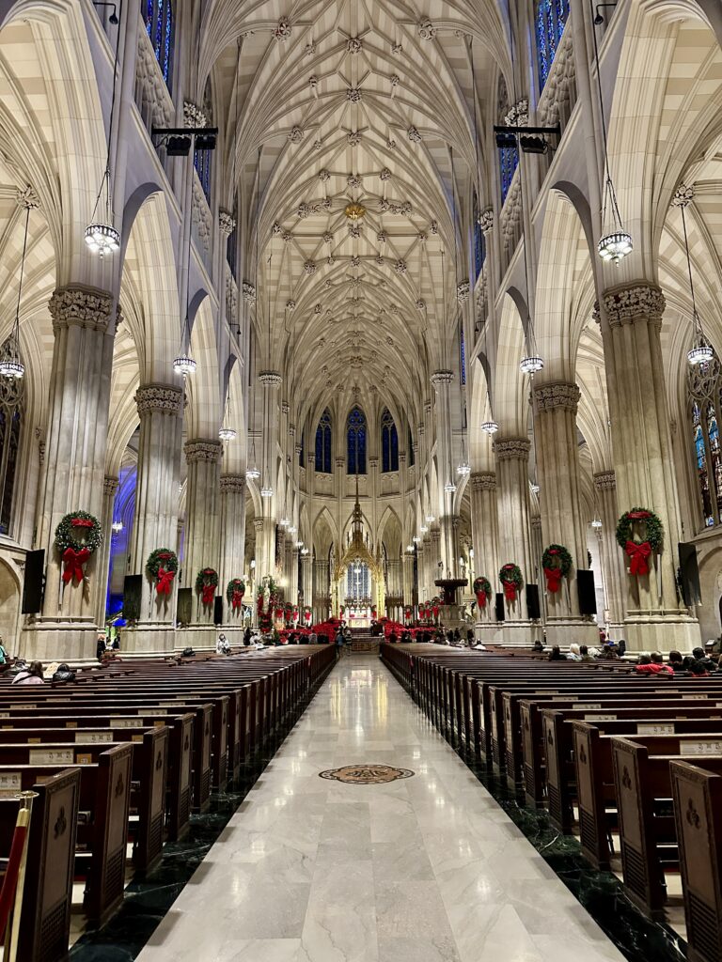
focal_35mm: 24
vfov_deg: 71.6
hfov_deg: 56.8
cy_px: 481
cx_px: 361
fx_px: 667
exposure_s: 1/40
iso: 800
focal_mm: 6.86
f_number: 1.78
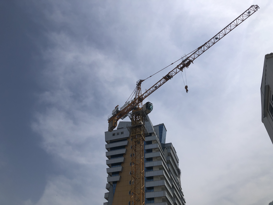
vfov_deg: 49.7
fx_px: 221
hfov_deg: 63.4
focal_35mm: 28
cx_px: 136
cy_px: 102
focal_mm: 4
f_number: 1.8
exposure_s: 1/6024
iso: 25
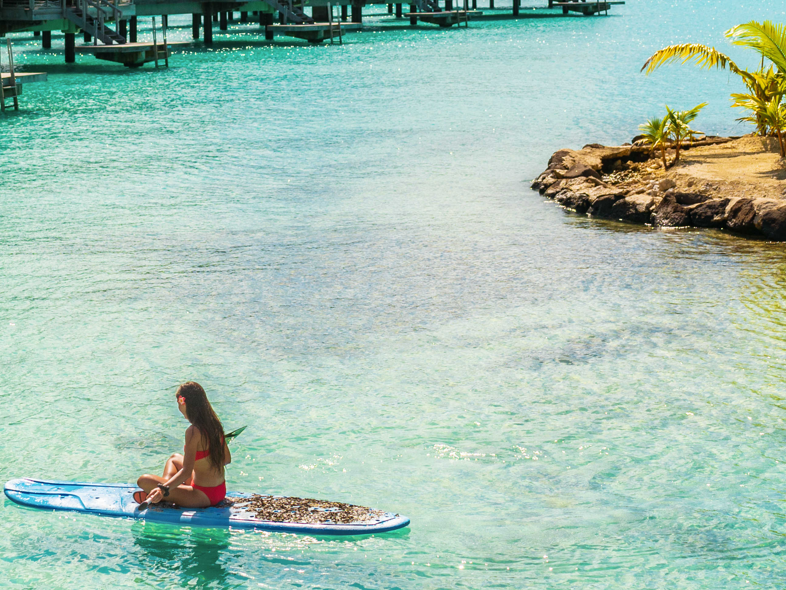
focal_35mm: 104
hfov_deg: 18.9
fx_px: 2362
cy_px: -96
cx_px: 314
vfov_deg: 13.9
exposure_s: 1/800
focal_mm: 35
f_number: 5
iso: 100
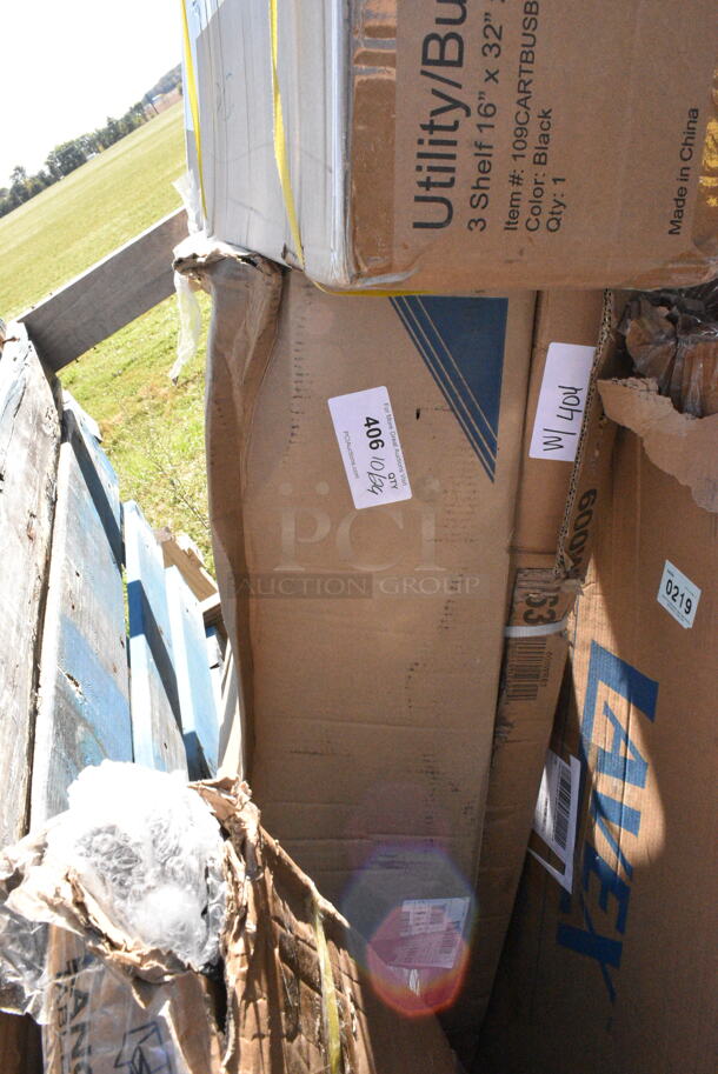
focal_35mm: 30
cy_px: 537
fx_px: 896
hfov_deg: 43.7
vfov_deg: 61.9
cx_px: 359
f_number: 16
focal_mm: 20
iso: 6400
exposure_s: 1/1000
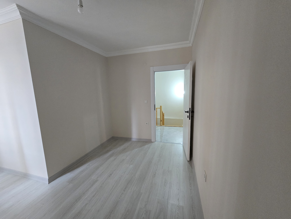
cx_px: 146
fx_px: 109
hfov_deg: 106.2
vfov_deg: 89.9
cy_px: 110
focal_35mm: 13
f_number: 2.2
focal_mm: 2.2
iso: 500
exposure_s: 1/50
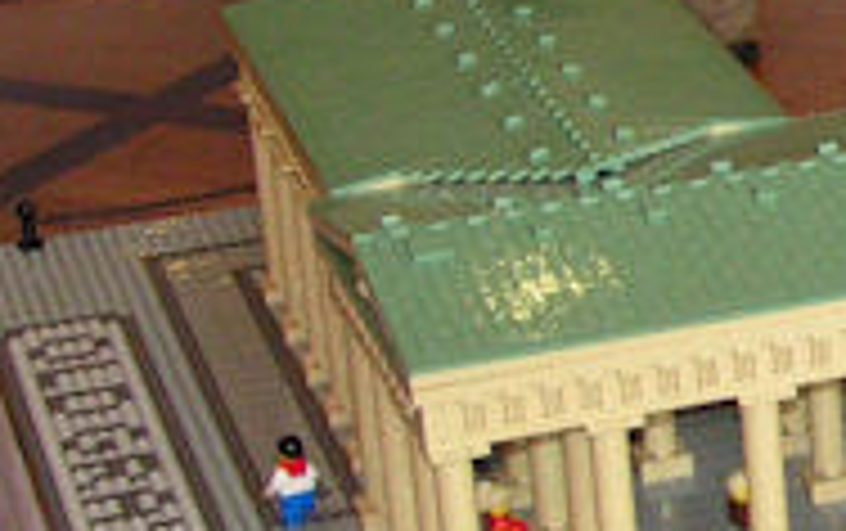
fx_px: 3901
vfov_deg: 7.8
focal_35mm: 169
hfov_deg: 11.5
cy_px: 79
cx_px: 1485
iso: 200
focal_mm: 7.4
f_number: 2.8
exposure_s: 1/50
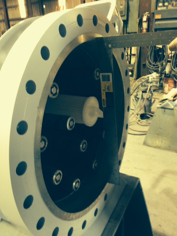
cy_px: 118
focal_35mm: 33
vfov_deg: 55.4
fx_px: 225
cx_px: 88
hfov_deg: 42.9
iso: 200
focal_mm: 4.12
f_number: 2.4
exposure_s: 1/20
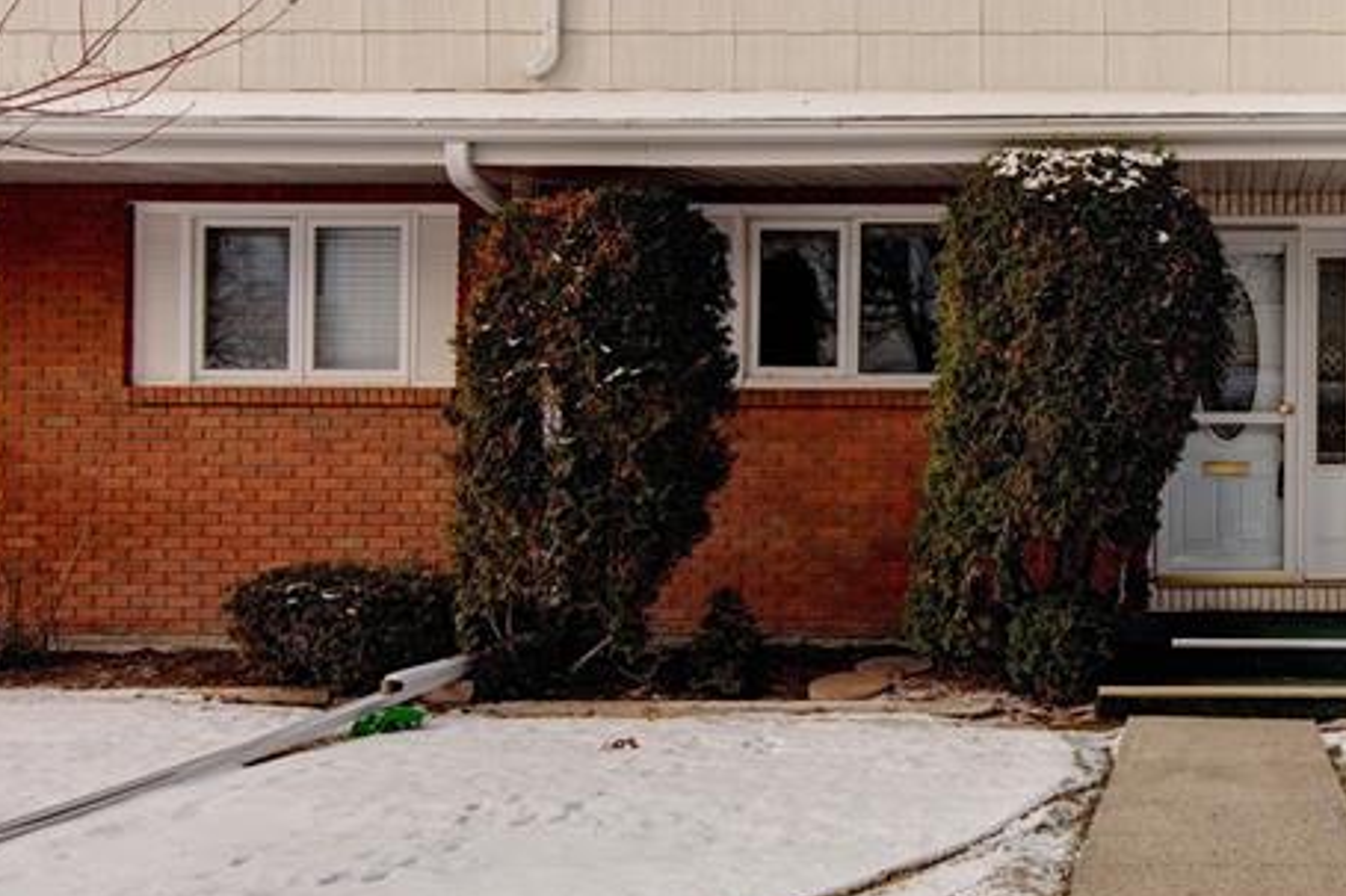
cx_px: 1118
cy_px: 429
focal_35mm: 45
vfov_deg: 29.8
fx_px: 1682
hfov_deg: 41.3
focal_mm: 20
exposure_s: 1/800
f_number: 7.1
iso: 400
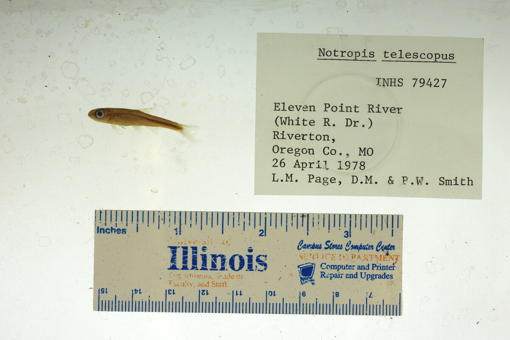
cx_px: 255
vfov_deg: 22.6
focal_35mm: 60
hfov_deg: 33.4
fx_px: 850
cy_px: 170
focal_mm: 60
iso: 100
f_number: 10
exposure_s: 1/200
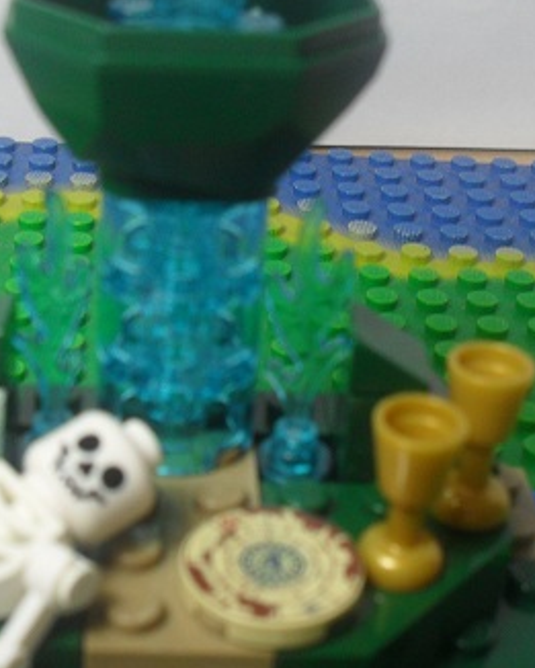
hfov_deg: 22.7
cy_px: 344
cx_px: 189
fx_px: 1325
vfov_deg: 28.3
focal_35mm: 67
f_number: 3.2
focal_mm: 6.3
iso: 100
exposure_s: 1/90
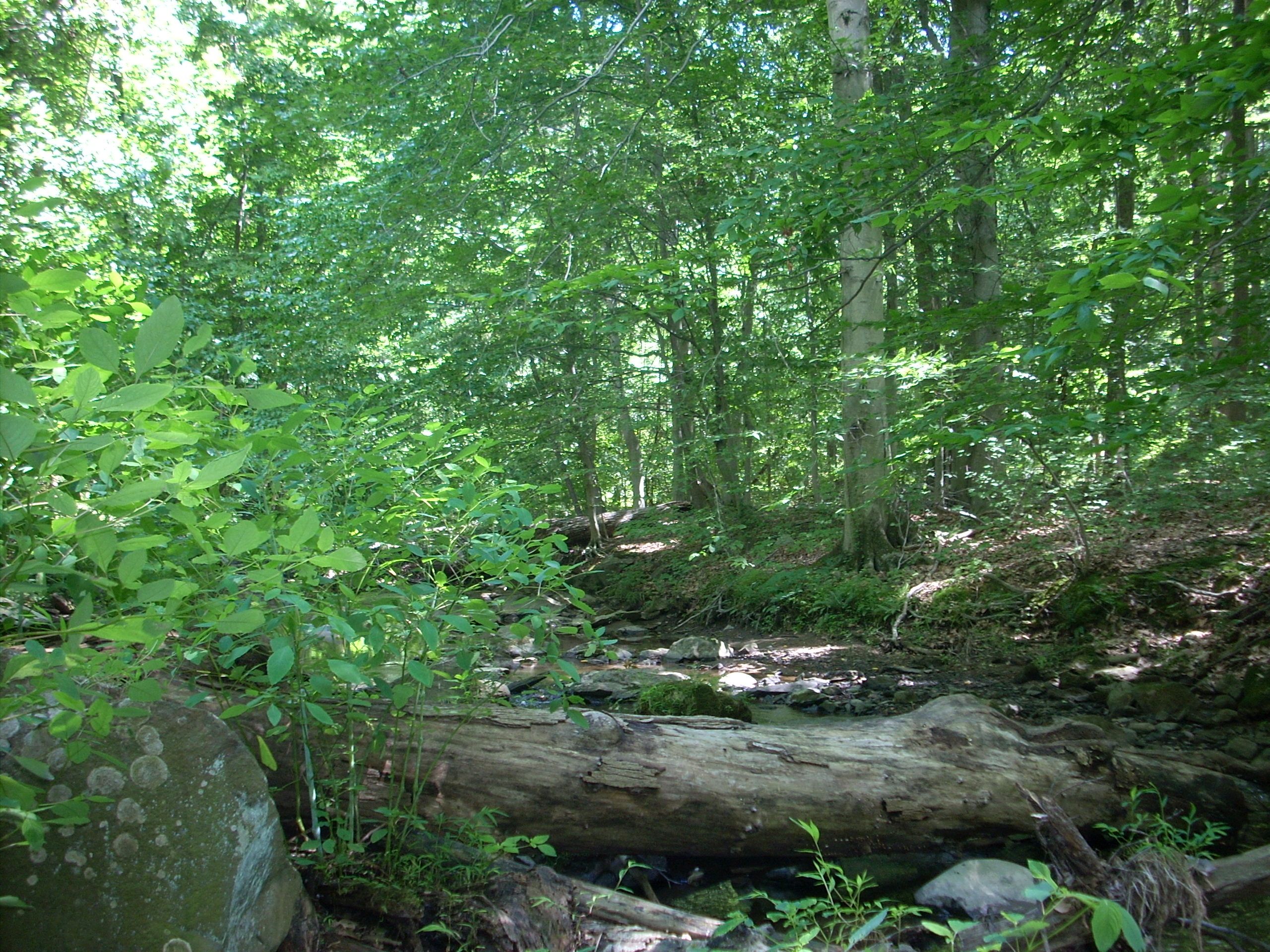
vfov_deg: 38.7
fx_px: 1357
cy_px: 476
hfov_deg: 50.1
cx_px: 635
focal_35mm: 37
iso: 100
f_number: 2.8
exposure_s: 1/30
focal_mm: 6.2
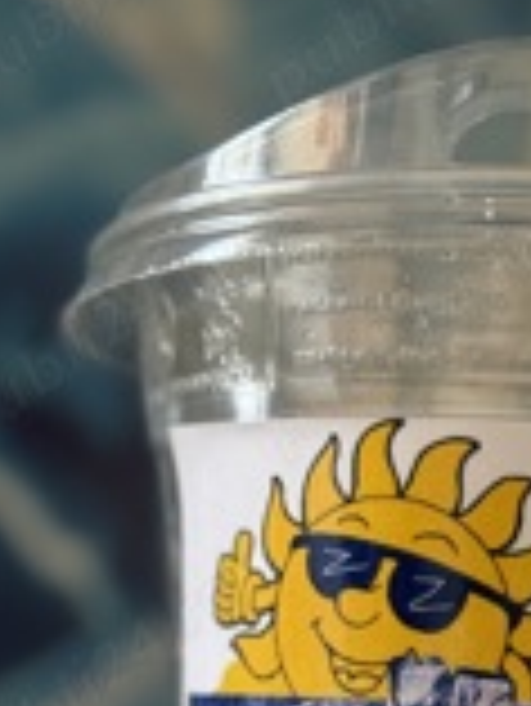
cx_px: 567
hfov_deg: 12.0
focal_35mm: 122
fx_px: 2492
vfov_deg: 15.7
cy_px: 755
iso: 160
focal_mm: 6.76
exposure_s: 1/60
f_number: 1.78
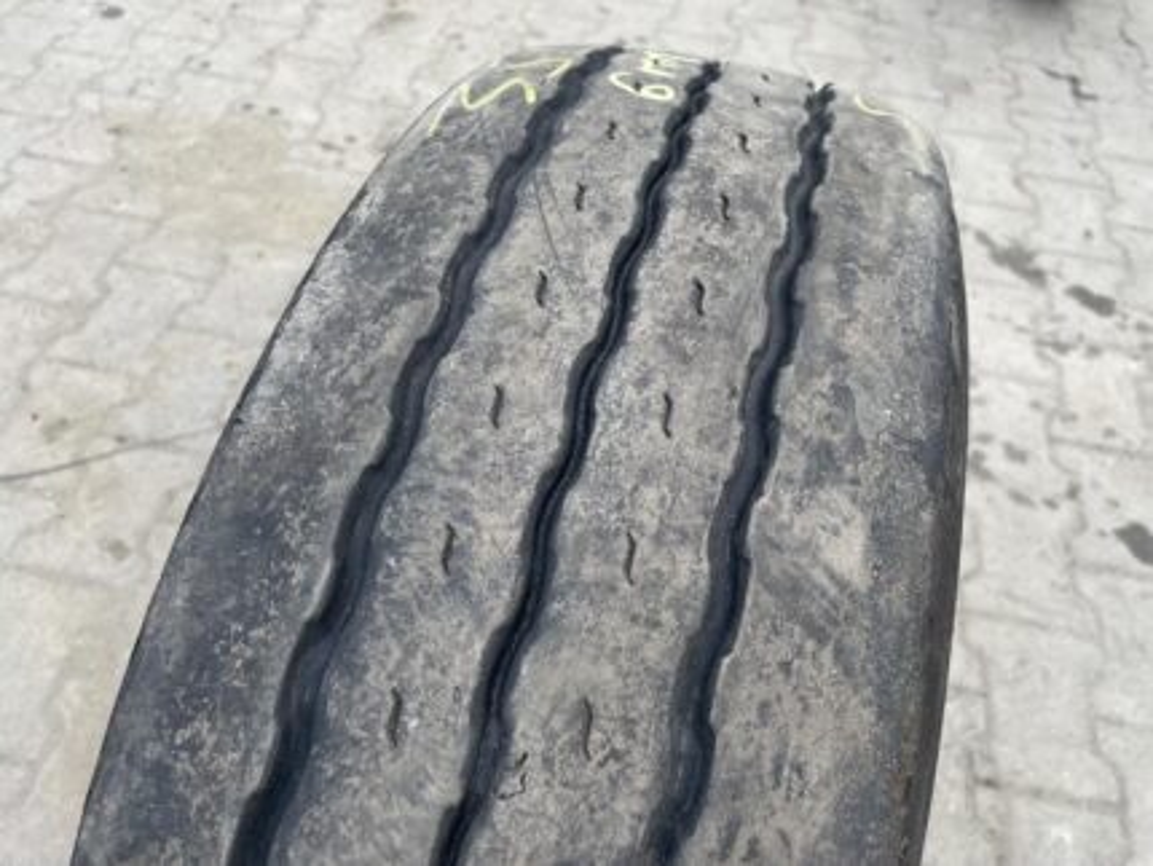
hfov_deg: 67.3
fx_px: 866
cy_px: 433
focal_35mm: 26
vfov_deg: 53.1
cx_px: 576
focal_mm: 4.2
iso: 32
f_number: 1.6
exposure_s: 1/297
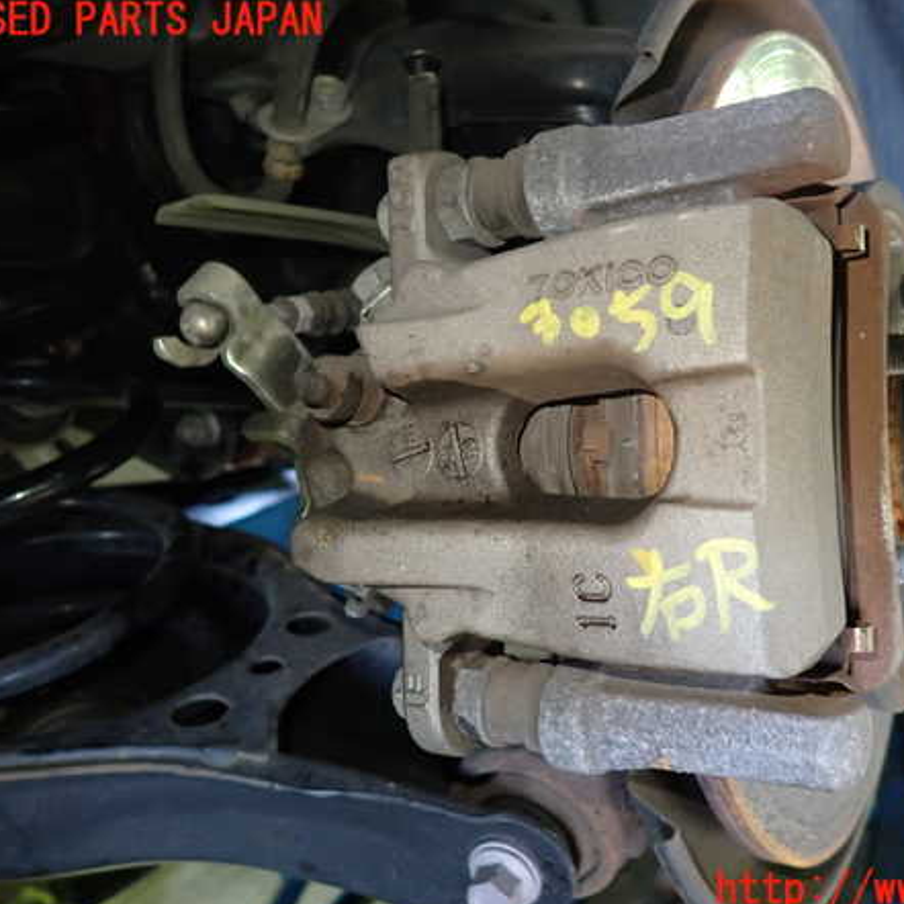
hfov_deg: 53.4
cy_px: 456
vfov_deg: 54.0
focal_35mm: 30
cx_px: 564
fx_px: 886
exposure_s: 1/30
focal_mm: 4.5
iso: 320
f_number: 2
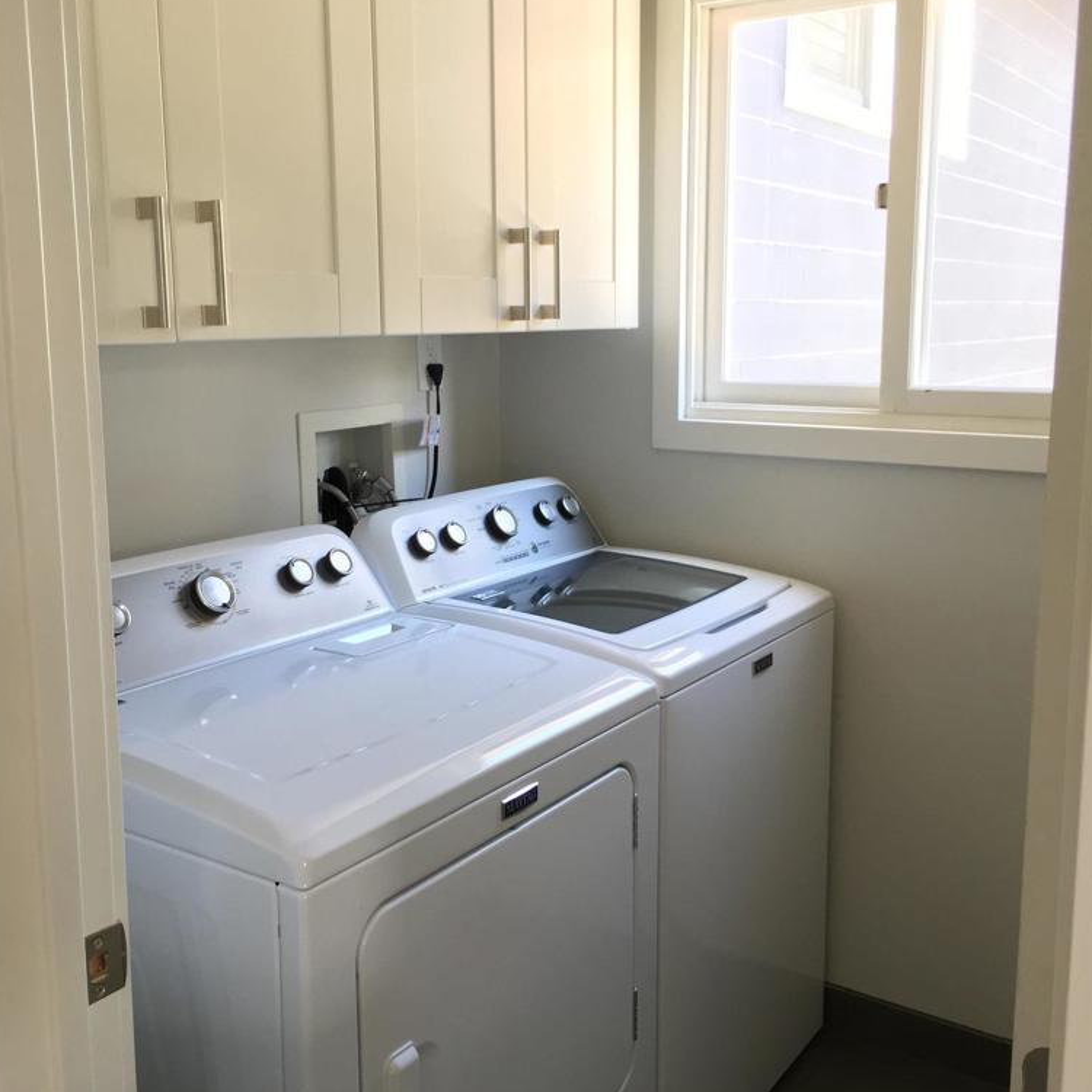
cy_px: 526
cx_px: 542
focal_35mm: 35
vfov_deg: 47.2
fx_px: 1249
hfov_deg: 47.2
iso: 64
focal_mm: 4.15
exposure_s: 1/30
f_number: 2.2
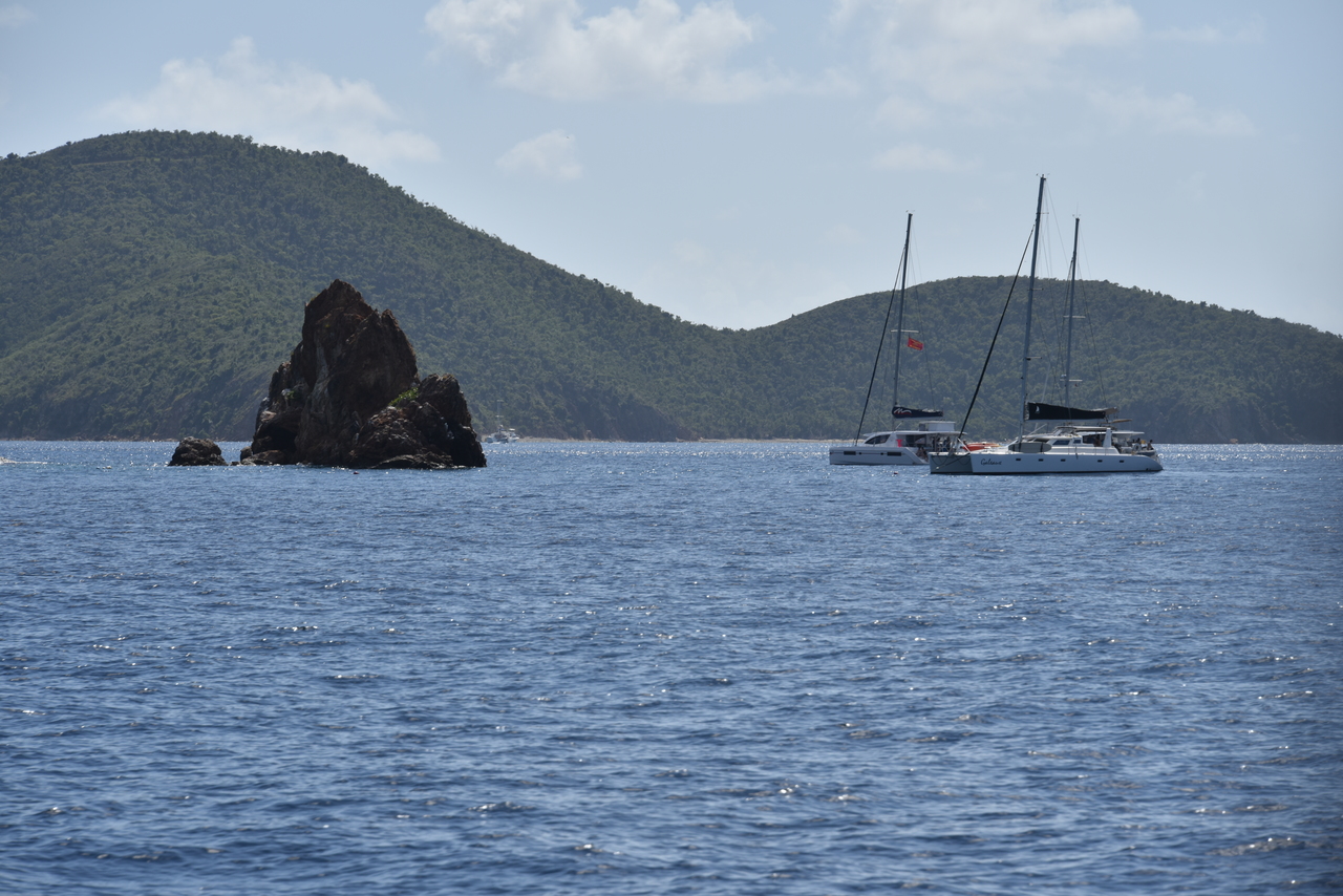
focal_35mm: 180
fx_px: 6716
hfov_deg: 11.4
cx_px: 672
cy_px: 448
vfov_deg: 7.6
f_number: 10
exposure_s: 1/400
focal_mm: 180
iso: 100
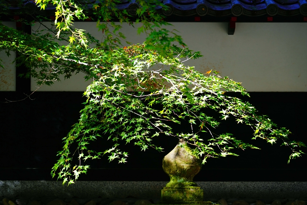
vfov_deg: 9.4
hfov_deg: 14.1
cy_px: 102
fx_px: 1245
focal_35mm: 146
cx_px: 154
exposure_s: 1/200
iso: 500
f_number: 5.6
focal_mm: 146
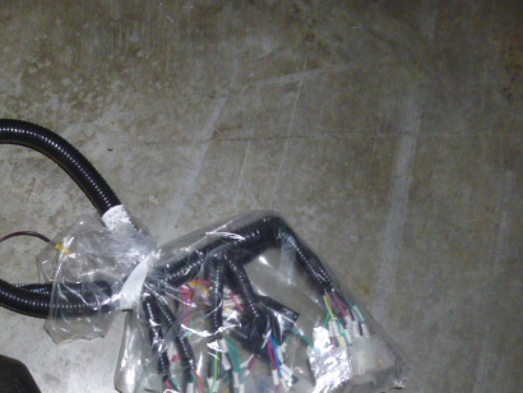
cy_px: 288
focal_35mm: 39
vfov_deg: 36.1
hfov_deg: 45.9
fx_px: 590
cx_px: 121
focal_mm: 4.5
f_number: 3.1
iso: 250
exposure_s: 1/125
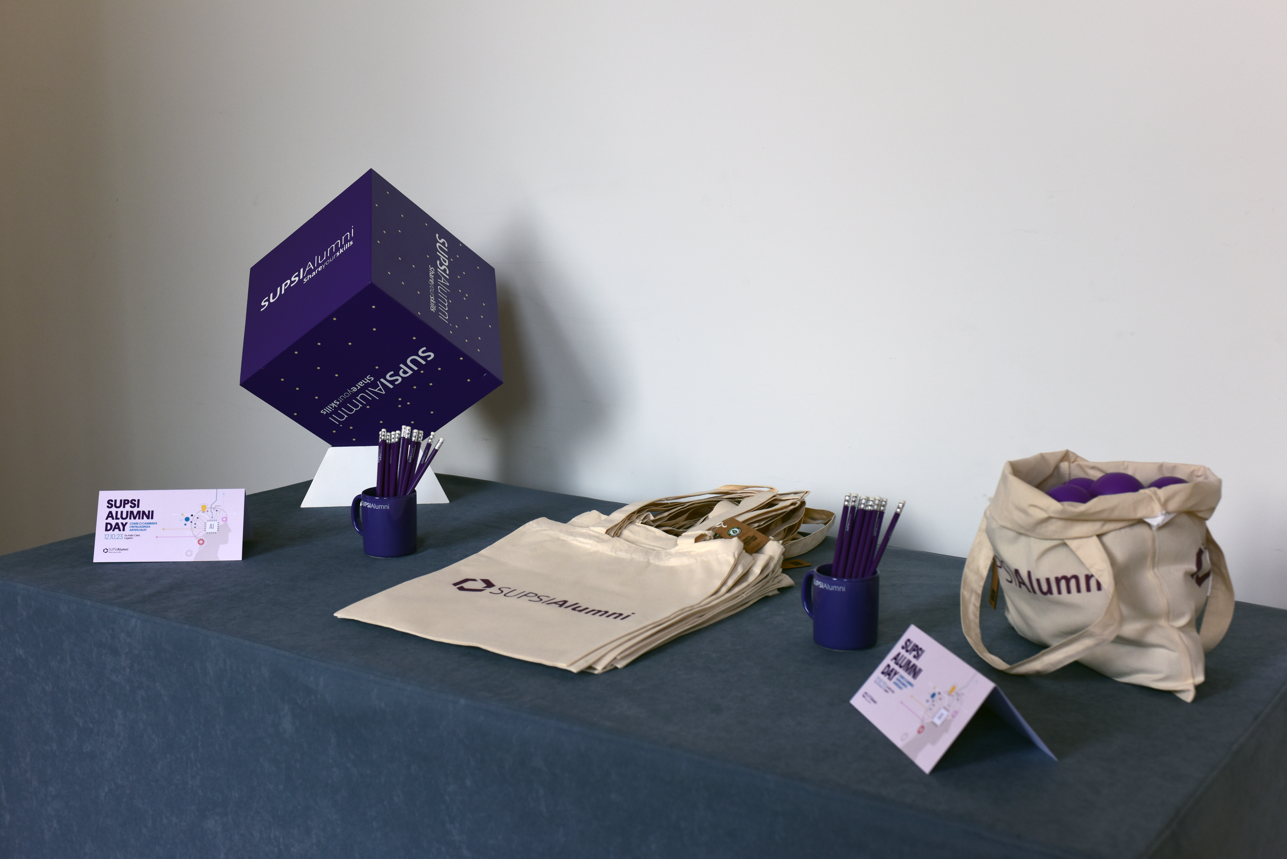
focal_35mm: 38
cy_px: 430
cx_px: 644
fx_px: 1359
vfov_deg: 35.1
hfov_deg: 50.7
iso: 400
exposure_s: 1/80
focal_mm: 38
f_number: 4.5
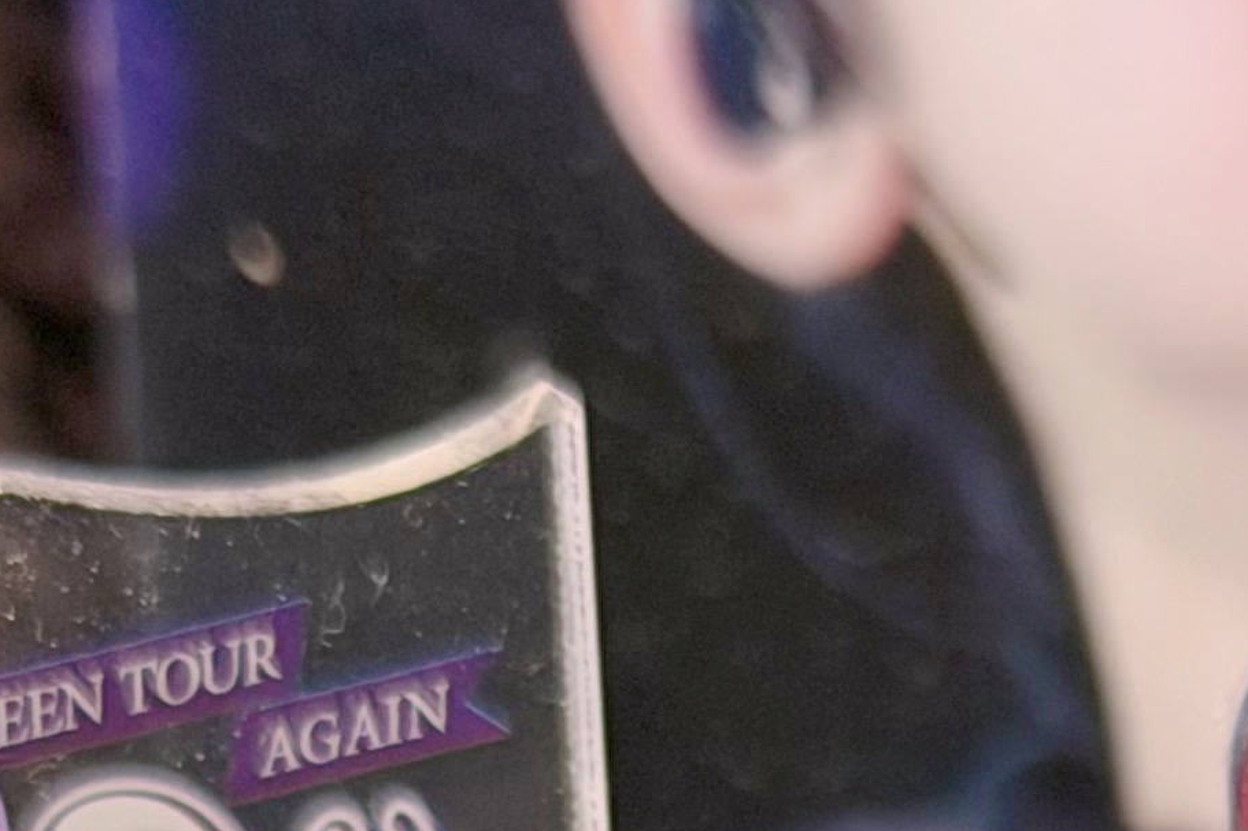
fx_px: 7659
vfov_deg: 5.8
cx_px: 1134
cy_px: 2360
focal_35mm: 221
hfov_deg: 9.3
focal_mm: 6.76
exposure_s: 1/60
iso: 100
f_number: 1.78
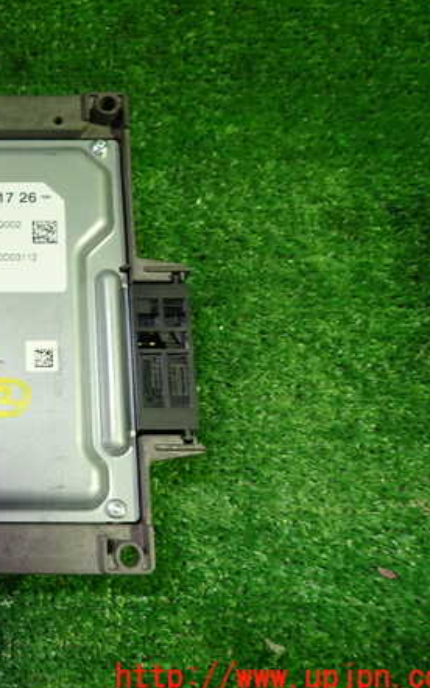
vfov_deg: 54.0
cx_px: 0
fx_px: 675
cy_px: 347
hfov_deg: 32.5
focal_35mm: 36
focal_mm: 4.5
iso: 200
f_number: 2
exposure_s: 1/60
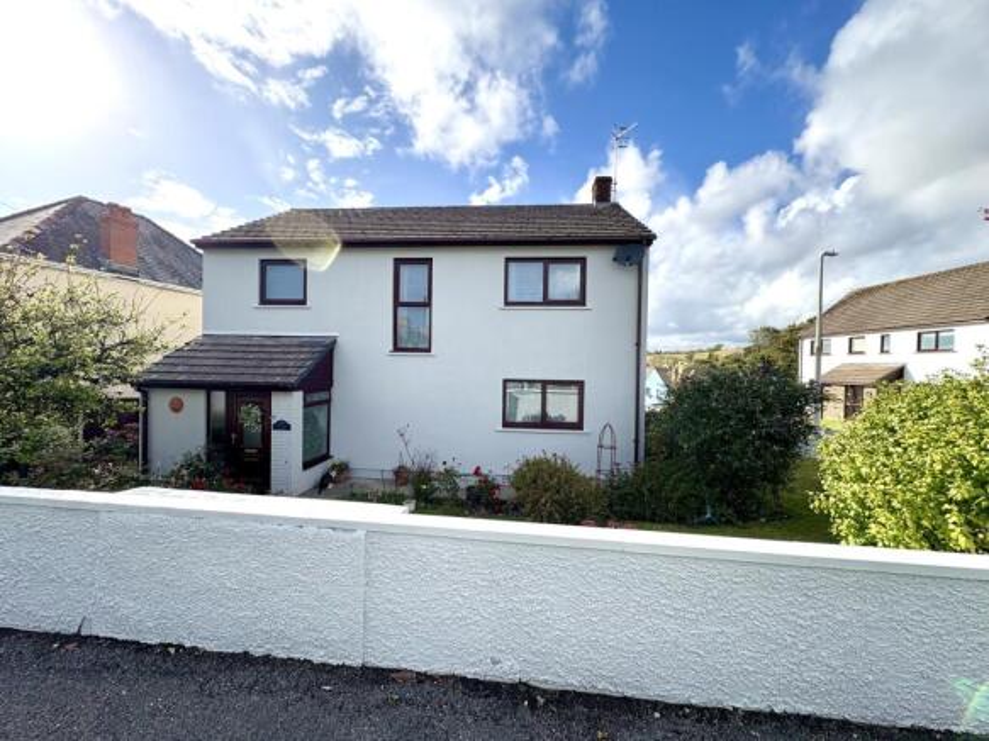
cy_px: 370
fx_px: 400
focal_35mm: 14
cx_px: 494
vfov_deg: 85.7
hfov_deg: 102.1
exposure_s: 1/1006
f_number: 2.2
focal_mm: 2.22
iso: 40
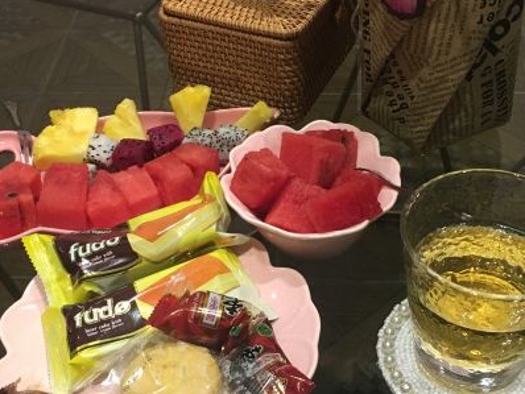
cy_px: 252
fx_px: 774
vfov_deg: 28.5
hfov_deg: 37.4
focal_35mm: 51
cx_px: 290
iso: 200
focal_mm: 4.15
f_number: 2.2
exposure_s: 1/25
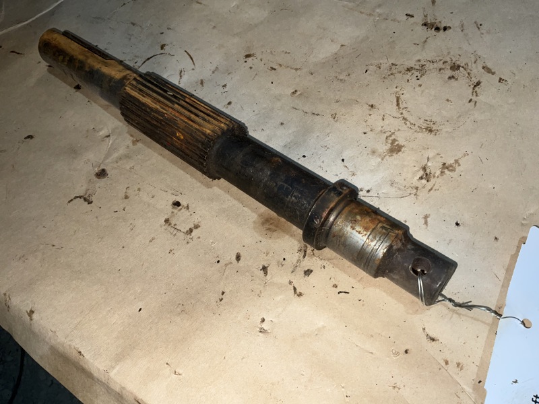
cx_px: 270
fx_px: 452
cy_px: 202
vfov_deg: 48.2
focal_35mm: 29
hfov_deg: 61.7
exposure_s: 1/97
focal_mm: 3
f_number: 1.8
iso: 16
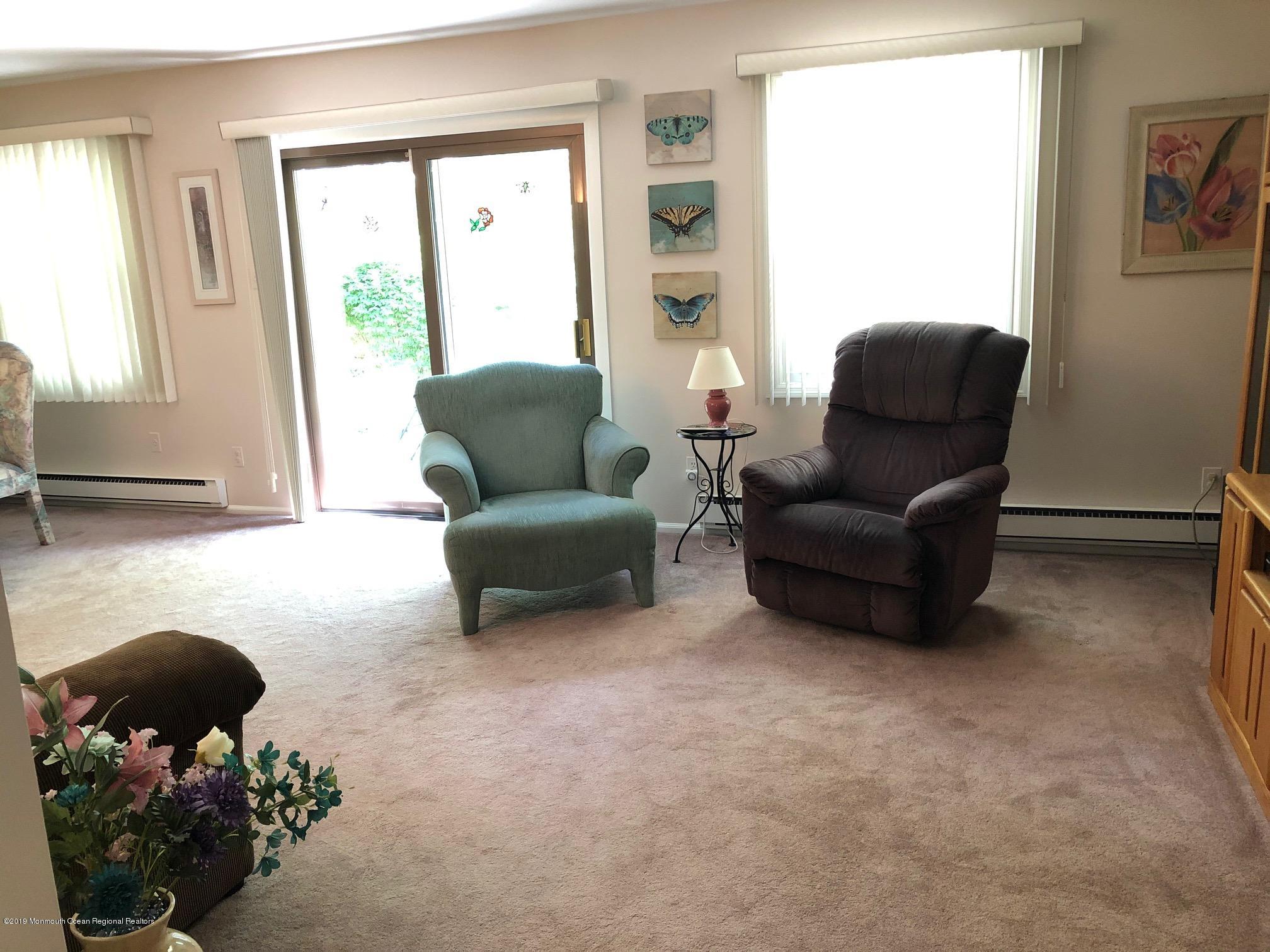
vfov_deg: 49.7
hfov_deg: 63.4
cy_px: 476
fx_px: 1027
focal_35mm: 28
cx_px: 635
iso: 100
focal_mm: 3.99
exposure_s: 1/12
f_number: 1.8
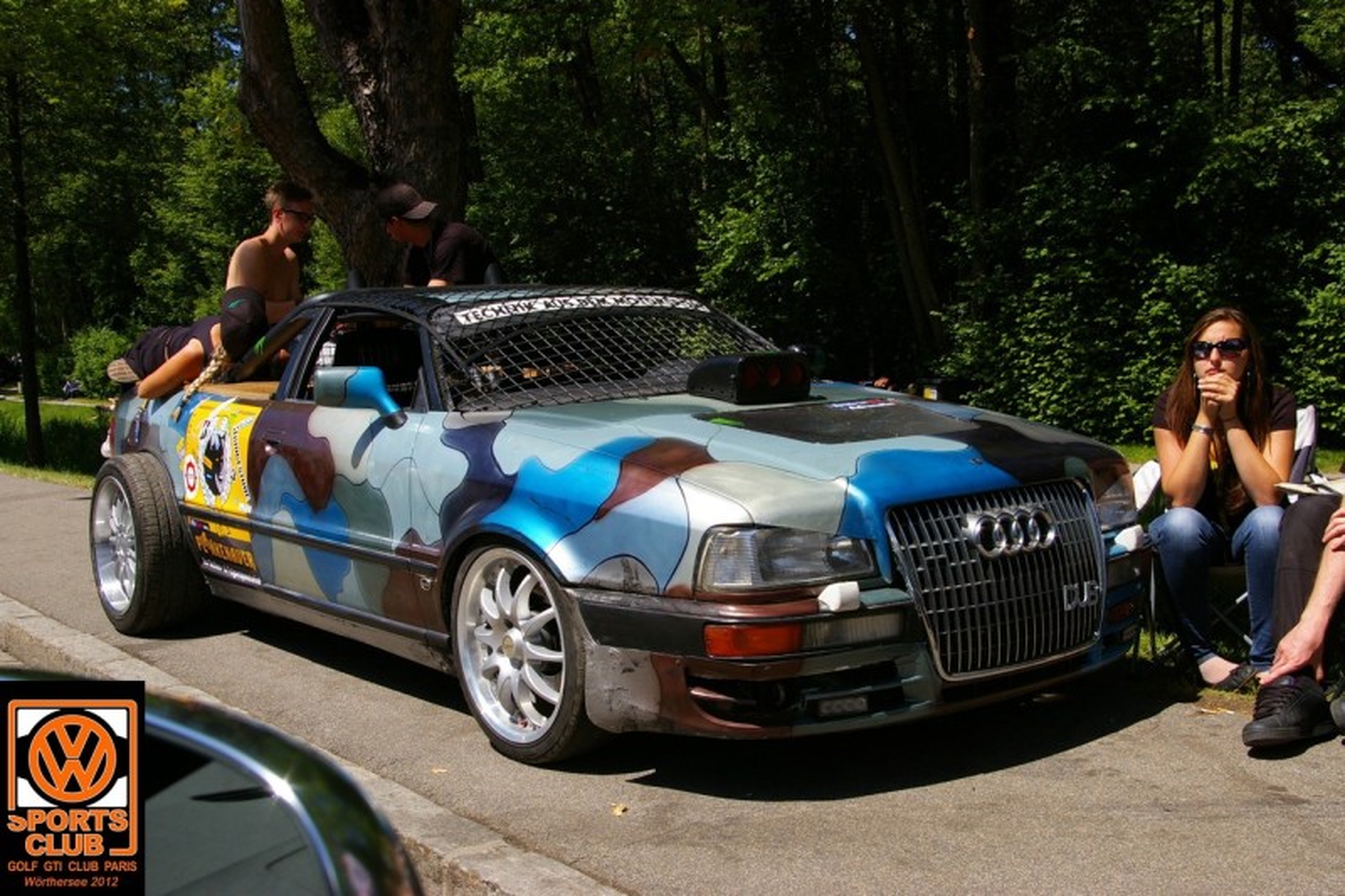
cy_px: 448
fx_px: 1457
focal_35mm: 39
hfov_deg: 49.6
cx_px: 672
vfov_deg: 34.2
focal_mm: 26
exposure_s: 1/250
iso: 200
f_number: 9.5
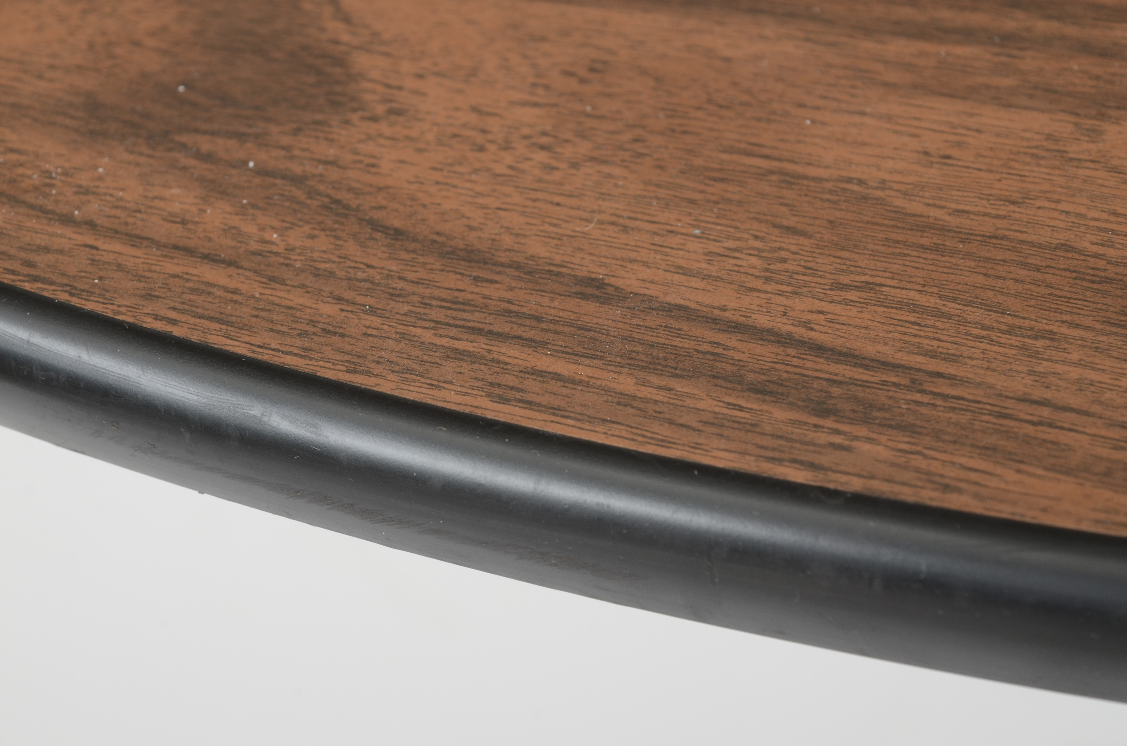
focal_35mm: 158
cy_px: 373
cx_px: 564
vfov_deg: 8.7
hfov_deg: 13.1
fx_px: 4920
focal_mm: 105
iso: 200
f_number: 10
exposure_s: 1/125
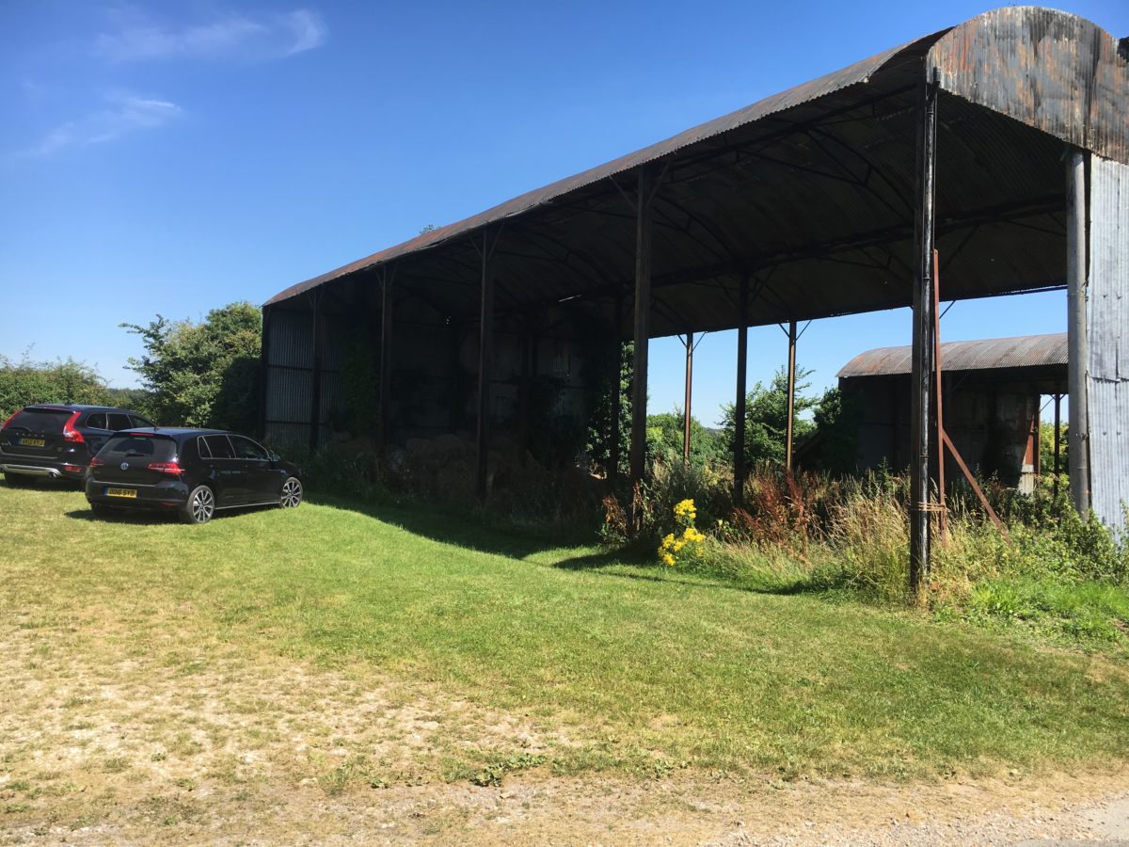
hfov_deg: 61.7
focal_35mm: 29
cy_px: 424
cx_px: 564
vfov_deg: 48.2
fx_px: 946
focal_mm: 4.15
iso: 25
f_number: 2.2
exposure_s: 1/927
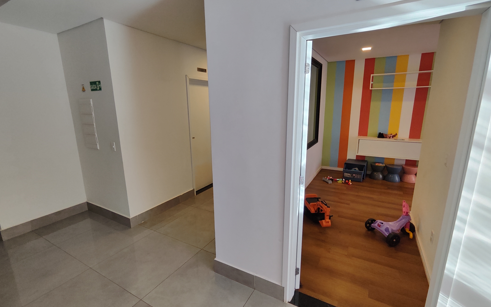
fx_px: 227
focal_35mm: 17
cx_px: 245
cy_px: 158
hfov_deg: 94.4
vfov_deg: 68.0
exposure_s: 1/120
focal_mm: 1.65
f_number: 2.2
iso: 98
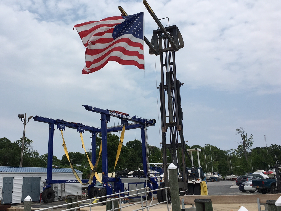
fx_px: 300
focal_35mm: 37
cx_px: 113
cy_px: 90
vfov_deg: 38.6
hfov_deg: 49.8
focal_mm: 4.15
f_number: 2.2
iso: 25
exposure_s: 1/3497
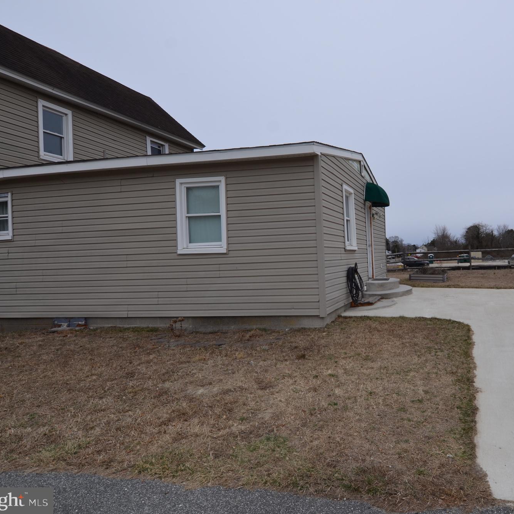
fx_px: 790
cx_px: 364
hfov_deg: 35.5
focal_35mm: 47
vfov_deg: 36.1
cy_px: 253
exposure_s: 1/250
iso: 100
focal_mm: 24
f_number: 7.1
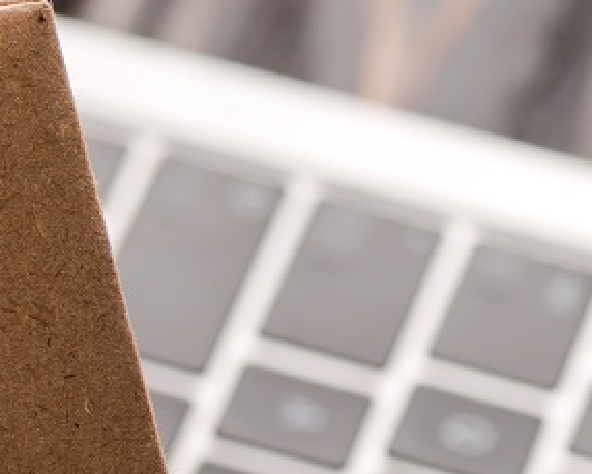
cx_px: -758
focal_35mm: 503
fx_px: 8816
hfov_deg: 3.8
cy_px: 530
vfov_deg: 3.1
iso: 100
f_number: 7.1
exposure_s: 1/200
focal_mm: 105
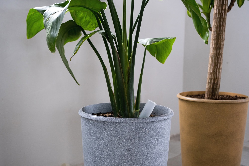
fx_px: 318
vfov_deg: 29.2
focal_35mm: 46
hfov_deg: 42.8
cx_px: 124
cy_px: 83
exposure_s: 1/160
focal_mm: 30.8
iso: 400
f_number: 4
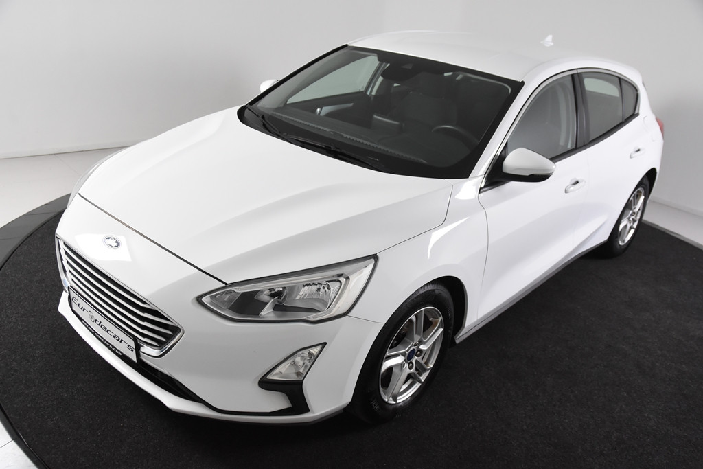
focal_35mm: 33
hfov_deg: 57.2
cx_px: 352
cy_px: 234
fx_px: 644
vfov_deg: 40.0
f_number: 4.5
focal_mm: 22
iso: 1600
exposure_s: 1/80
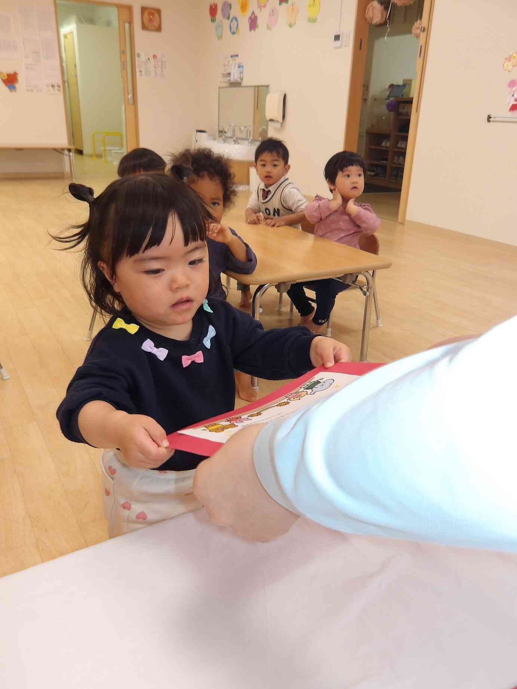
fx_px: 538
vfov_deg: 65.3
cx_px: 258
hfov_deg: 51.4
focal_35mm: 27
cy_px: 344
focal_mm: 4.9
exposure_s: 1/42
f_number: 3
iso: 100
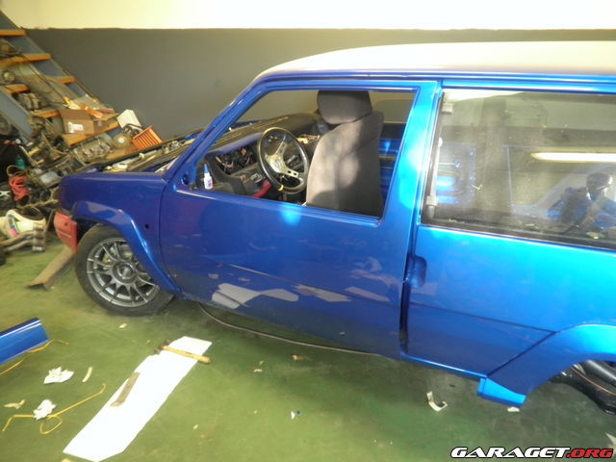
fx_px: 463
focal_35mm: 26
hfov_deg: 67.3
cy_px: 231
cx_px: 308
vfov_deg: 53.1
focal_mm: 4.65
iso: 160
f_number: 2.6
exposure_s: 1/6
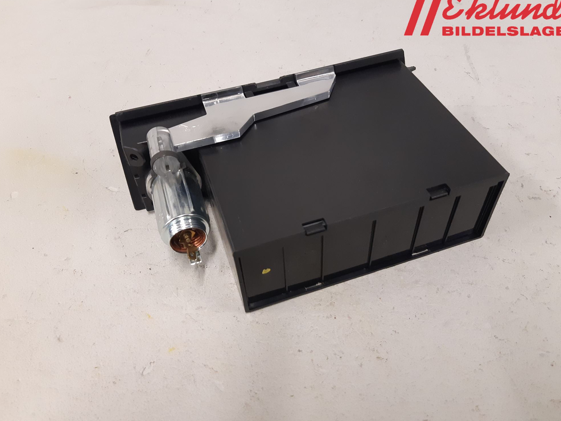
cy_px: 206
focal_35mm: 27
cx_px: 287
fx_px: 438
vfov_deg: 51.4
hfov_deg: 65.3
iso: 200
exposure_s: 1/50
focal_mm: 3.93
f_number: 1.7
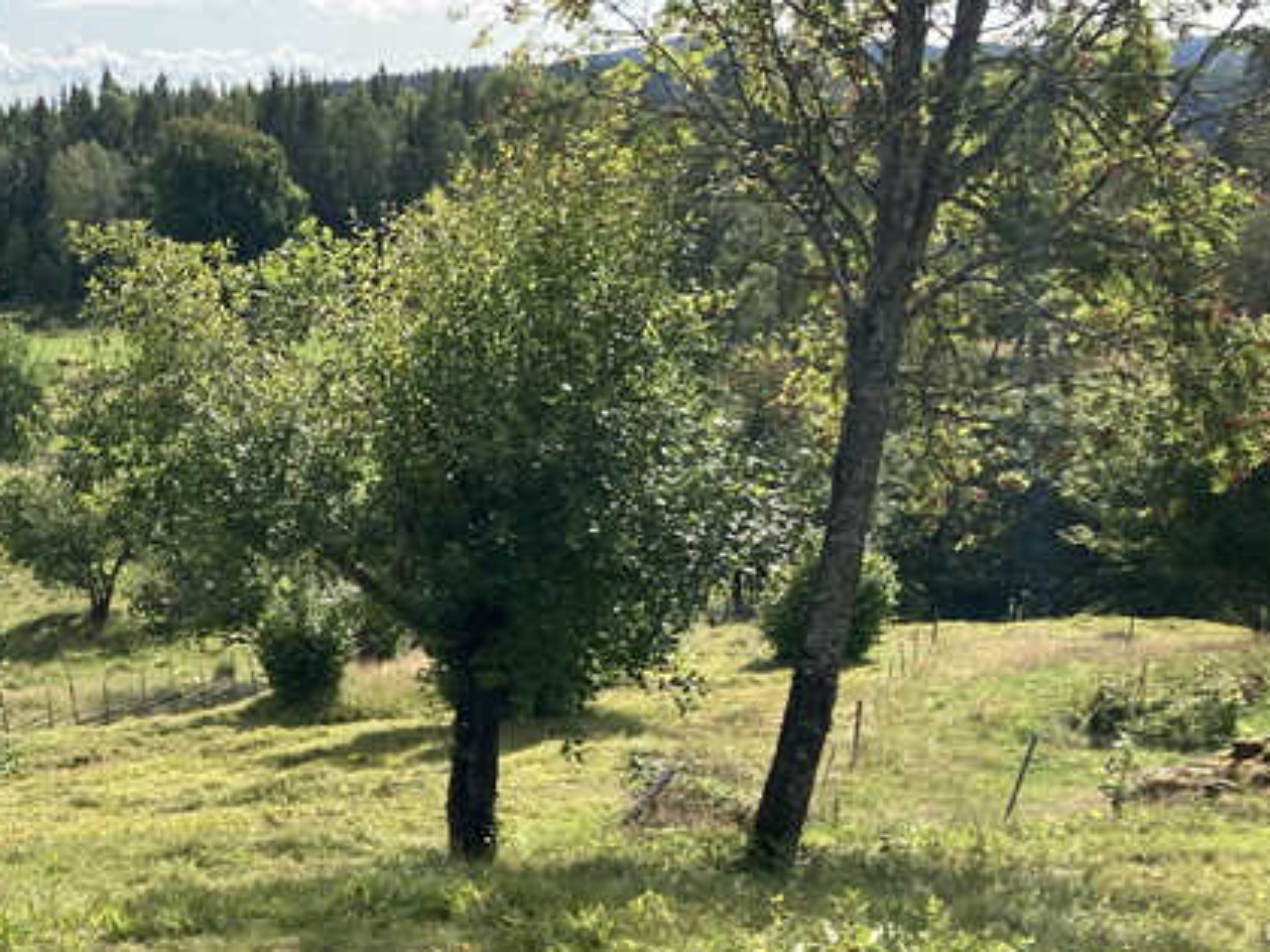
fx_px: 2348
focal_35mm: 64
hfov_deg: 28.2
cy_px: 943
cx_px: -39
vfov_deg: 22.1
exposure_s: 1/1116
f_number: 1.8
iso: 20
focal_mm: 3.99
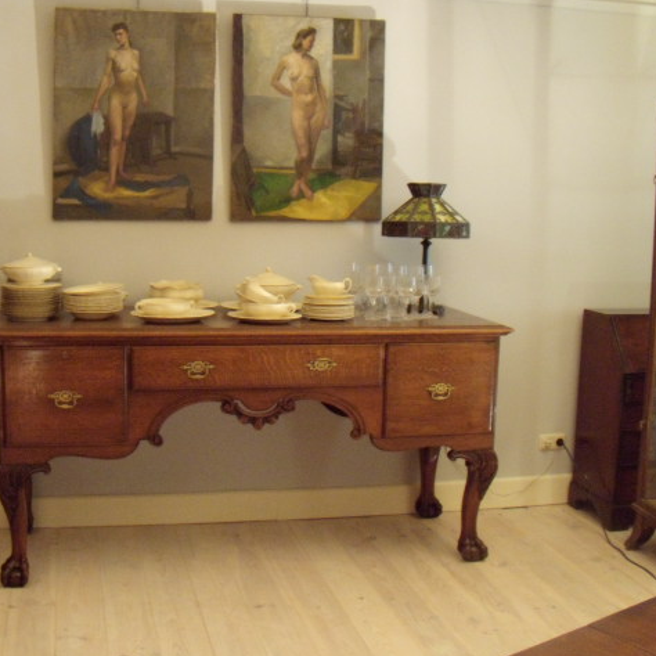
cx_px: 221
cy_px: 328
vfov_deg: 39.2
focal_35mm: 43
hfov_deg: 38.7
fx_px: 922
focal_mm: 6.4
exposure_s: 1/8
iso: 400
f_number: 3.6
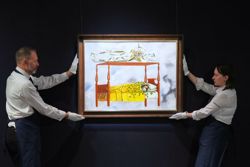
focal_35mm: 70
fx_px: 486
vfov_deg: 19.5
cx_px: 125
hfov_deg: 28.8
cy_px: 84
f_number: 4
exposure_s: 1/125
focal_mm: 70
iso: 4000
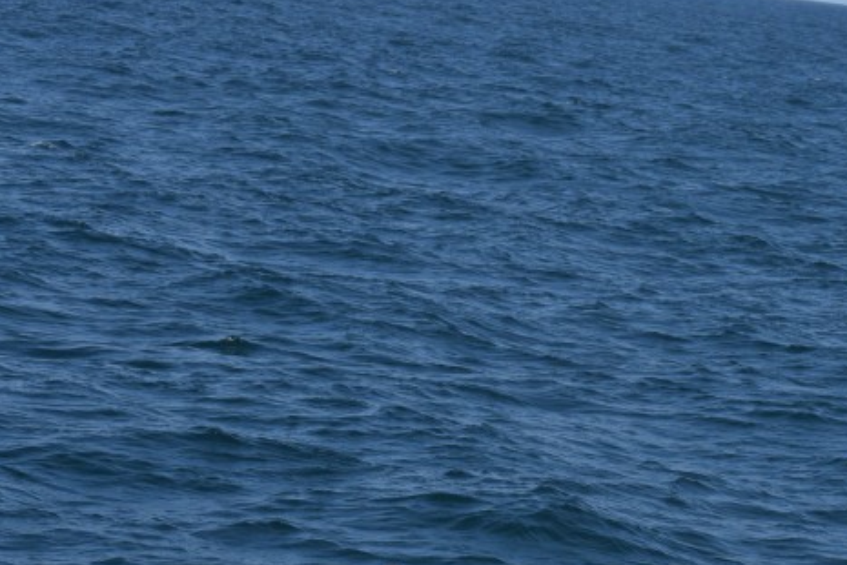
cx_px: 515
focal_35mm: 244
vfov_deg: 5.6
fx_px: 5740
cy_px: 643
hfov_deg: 8.4
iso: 200
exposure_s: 1/1600
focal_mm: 70
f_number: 5.6
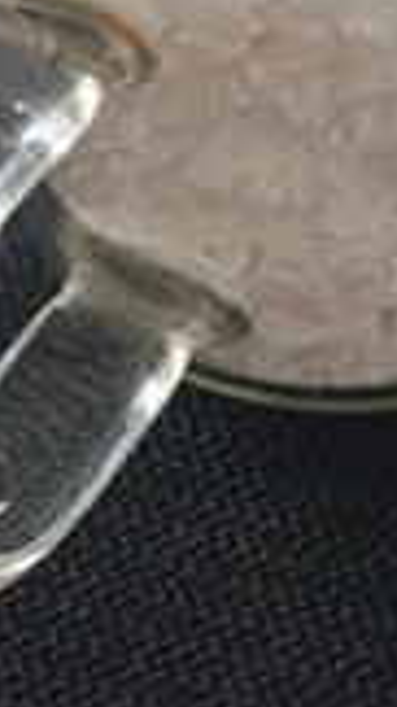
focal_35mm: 117
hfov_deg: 10.0
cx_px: 585
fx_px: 2192
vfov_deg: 16.5
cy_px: -388
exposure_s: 1/30
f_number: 2.2
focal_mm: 4.15
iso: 40
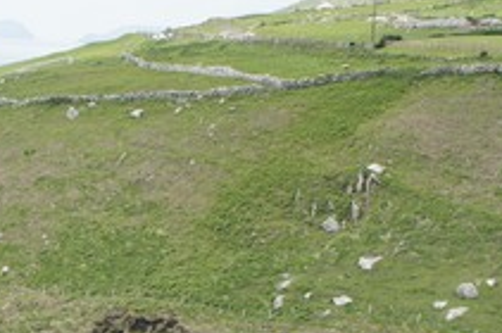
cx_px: 117
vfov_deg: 14.2
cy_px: 274
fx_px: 1330
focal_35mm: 96
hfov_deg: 21.2
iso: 200
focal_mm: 21
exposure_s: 1/250
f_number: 8
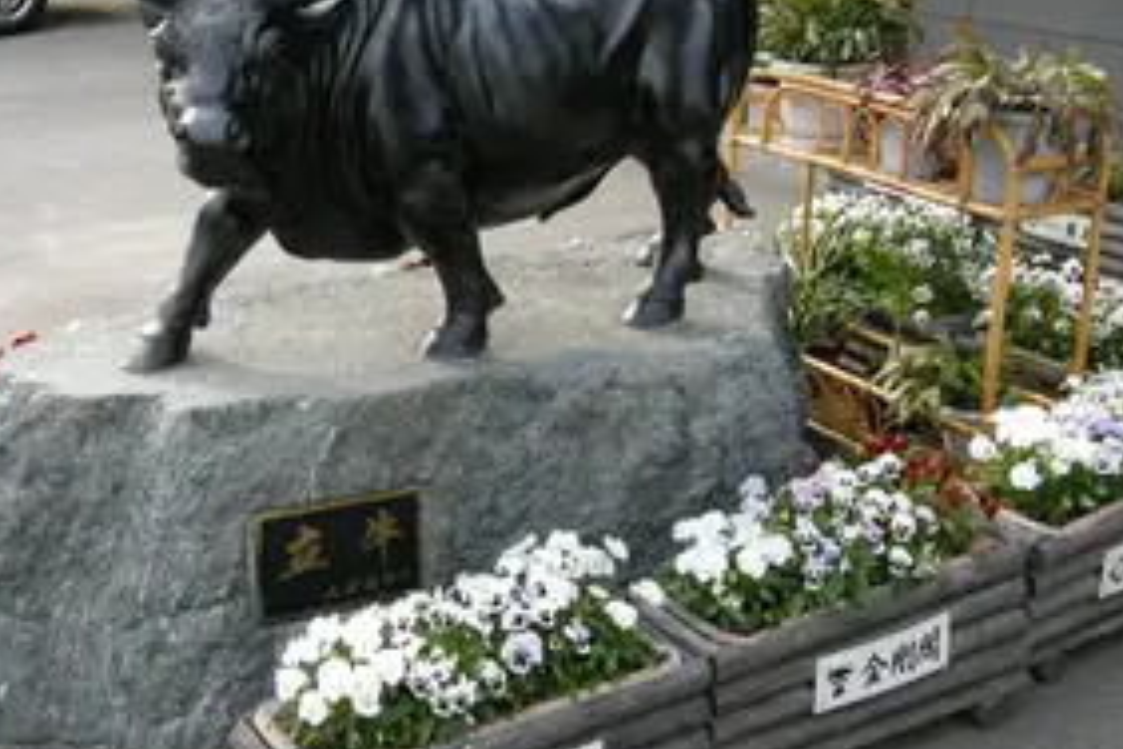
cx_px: 454
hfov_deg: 40.2
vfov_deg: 27.5
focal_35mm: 49
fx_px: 1528
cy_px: 357
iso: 100
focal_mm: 7.5
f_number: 5.4
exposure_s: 1/74
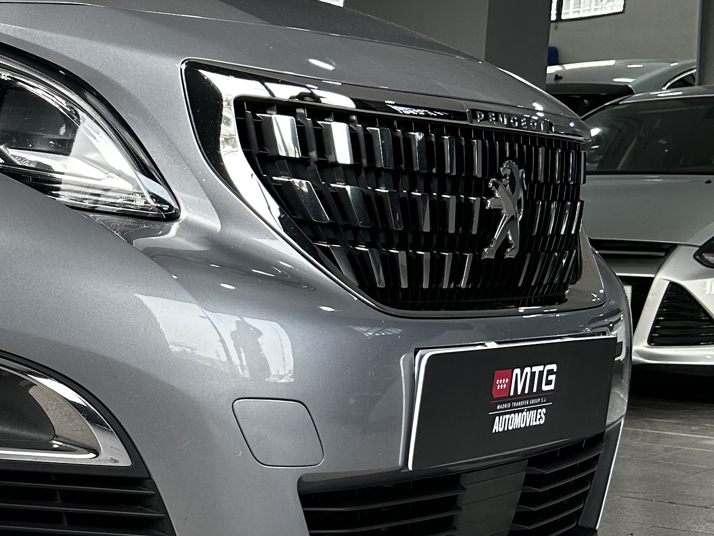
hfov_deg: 22.2
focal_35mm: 76
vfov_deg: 19.4
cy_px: 340
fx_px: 1568
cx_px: -280
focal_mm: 5.7
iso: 32
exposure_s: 1/100
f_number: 1.5
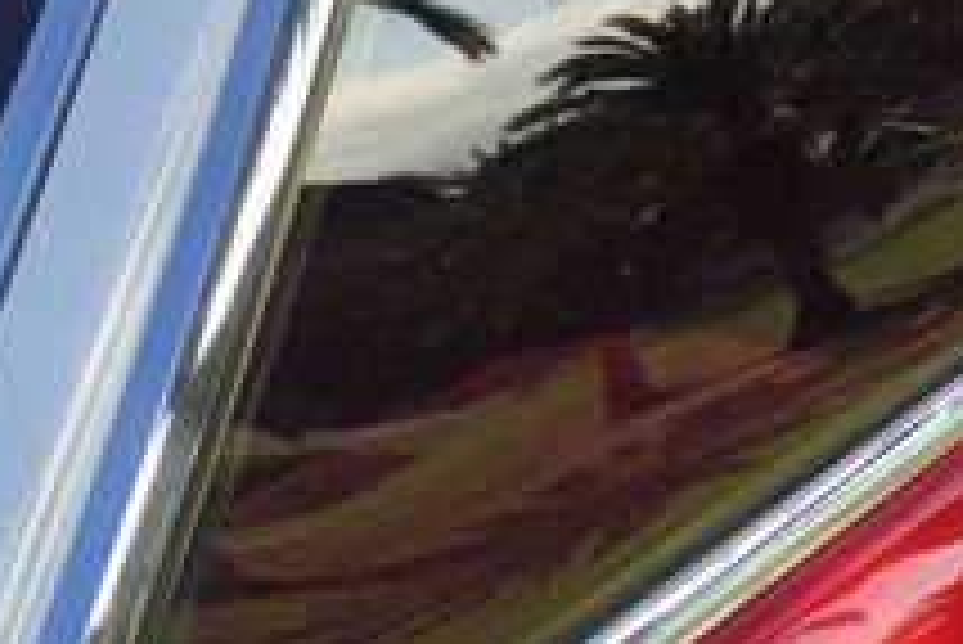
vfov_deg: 15.1
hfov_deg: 21.7
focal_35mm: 90
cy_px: 95
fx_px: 2409
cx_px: 990
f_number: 2.2
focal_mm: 4.15
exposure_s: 1/565
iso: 32
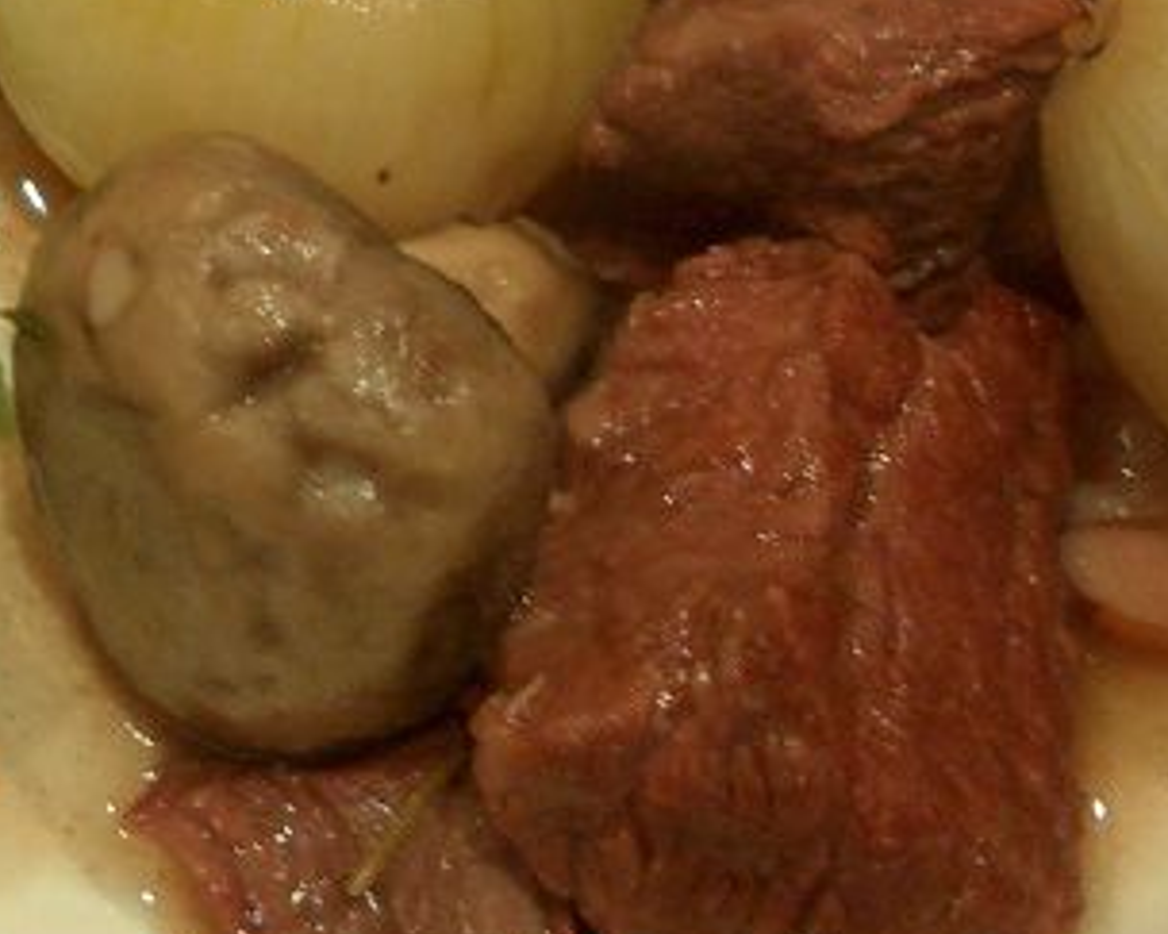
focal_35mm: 90
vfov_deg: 16.7
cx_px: 384
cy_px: -8
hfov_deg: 21.2
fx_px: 3110
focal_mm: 5.8
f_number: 2.6
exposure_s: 1/15
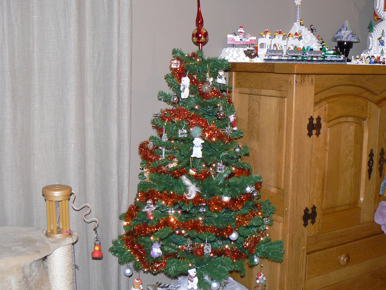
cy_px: 145
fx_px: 524
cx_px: 193
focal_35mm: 47
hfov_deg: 40.4
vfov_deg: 30.9
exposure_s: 1/30
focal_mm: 6.4
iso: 125
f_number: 2.8
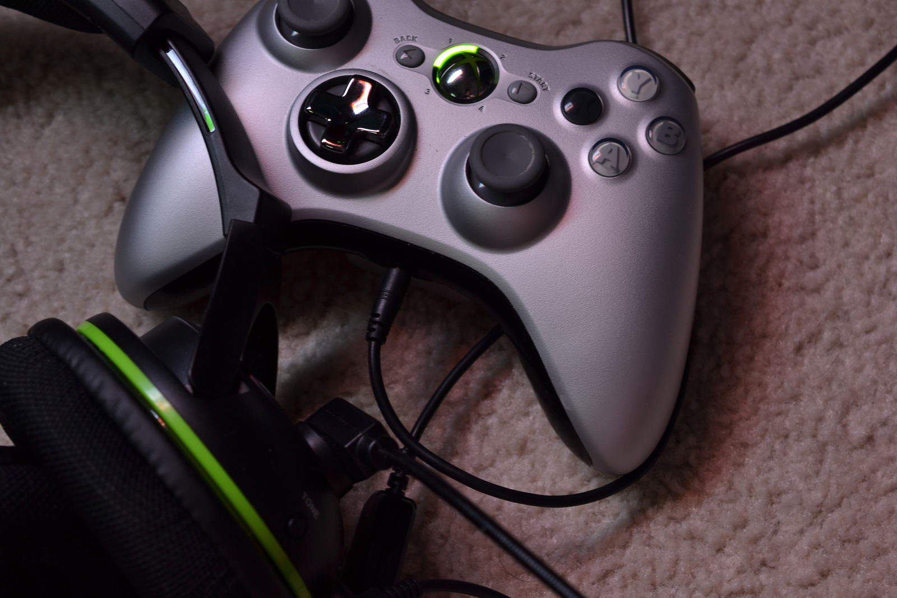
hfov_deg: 33.4
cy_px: 299
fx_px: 1495
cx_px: 448
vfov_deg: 22.6
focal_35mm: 60
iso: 100
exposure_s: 4
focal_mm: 40
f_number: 6.3
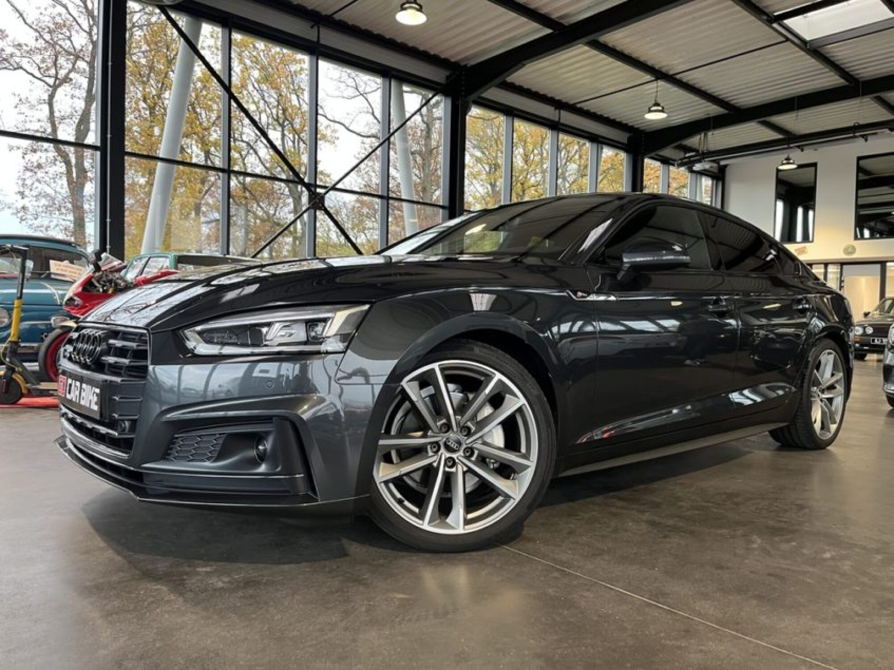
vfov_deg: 53.0
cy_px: 335
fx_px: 671
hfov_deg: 67.3
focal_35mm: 26
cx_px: 447
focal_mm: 5.1
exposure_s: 1/60
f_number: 1.6
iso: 160
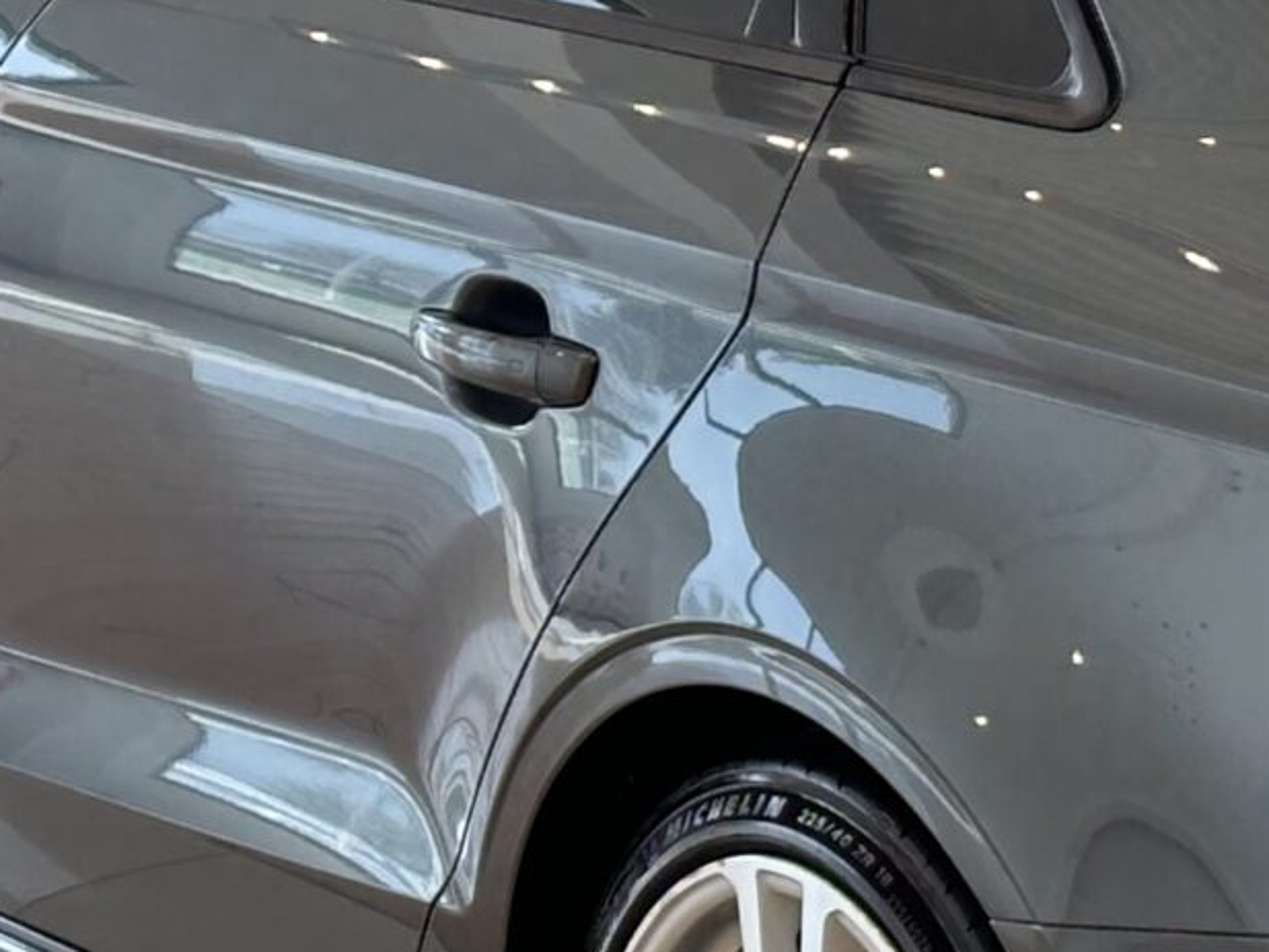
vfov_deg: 7.5
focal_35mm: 199
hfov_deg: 9.8
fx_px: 7297
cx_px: 1390
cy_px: 325
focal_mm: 6.86
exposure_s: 1/100
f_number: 1.78
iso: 64
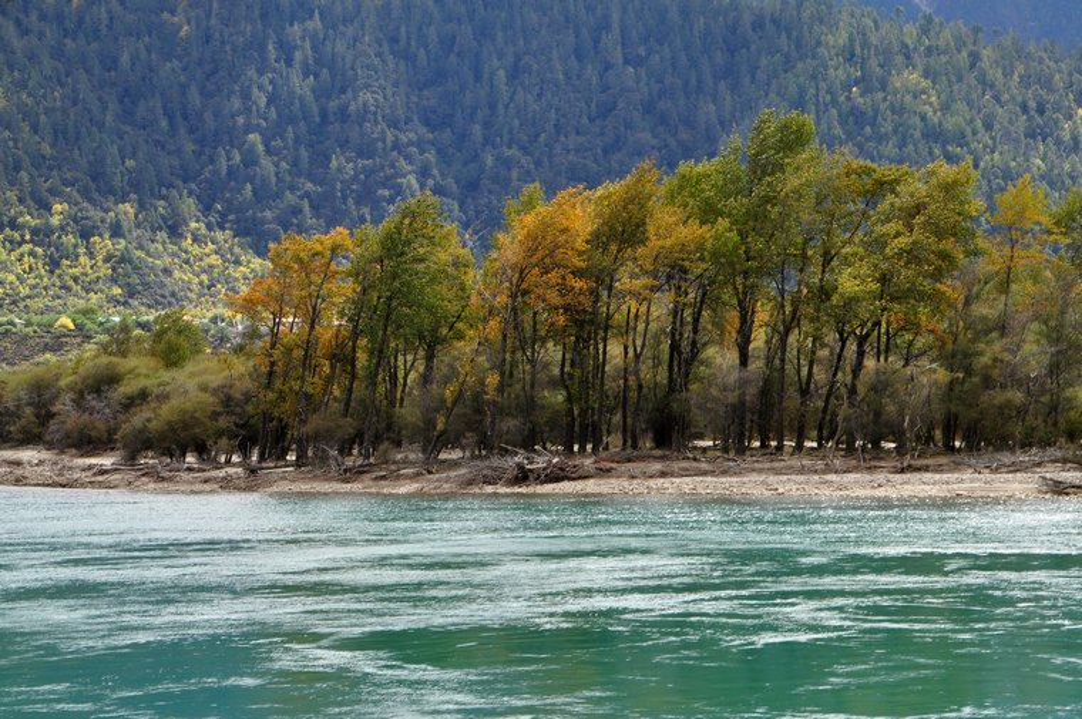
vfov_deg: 15.2
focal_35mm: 90
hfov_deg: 22.6
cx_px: 541
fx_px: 2702
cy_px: 360
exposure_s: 1/60
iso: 200
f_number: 14
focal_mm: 60
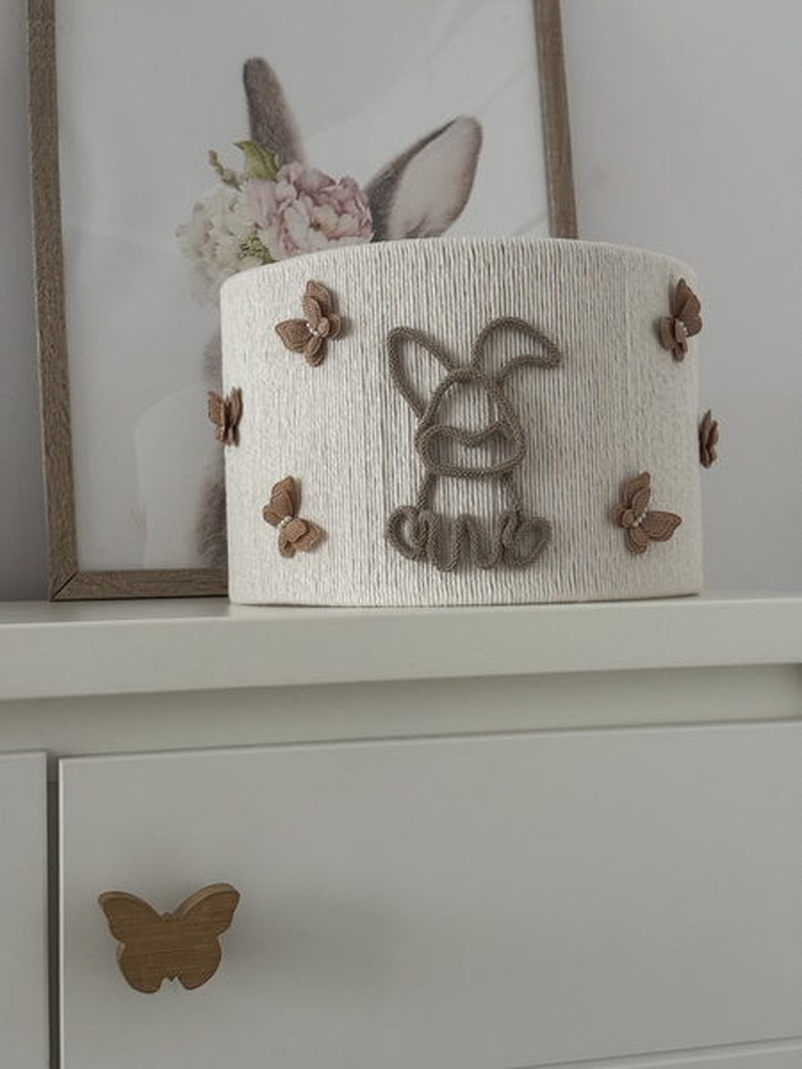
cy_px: 534
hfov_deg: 30.3
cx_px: 401
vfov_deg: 39.7
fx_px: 1483
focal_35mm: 48
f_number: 1.78
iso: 250
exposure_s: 1/60
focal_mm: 6.76
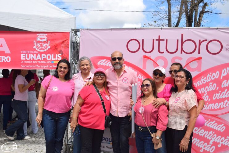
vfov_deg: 41.7
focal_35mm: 32
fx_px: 200
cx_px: 114
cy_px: 76
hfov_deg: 59.5
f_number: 10
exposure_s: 1/400
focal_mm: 21
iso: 200
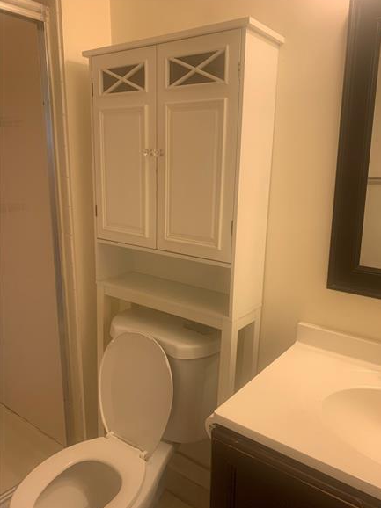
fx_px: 397
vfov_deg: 65.3
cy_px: 258
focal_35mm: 27
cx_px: 196
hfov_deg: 51.3
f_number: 1.8
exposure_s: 1/60
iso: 80
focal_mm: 4.25
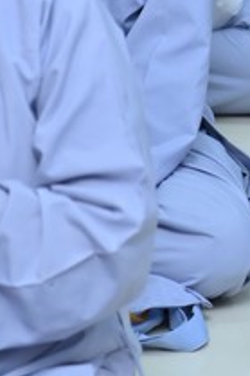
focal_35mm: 373
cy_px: -201
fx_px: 3892
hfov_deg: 3.7
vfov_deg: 5.5
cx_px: 57
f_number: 4.5
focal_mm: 120
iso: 1000
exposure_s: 1/80
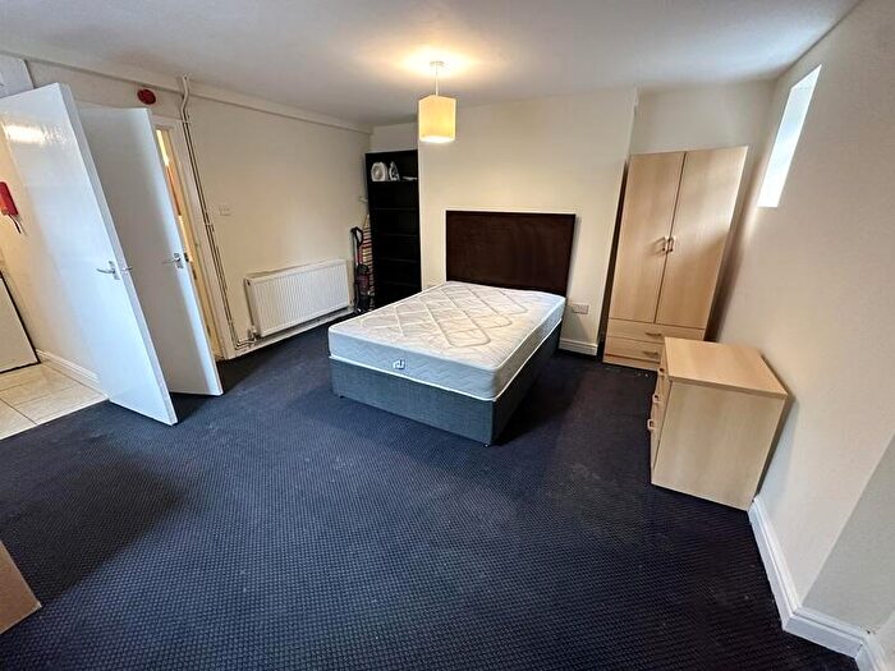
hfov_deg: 102.1
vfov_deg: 85.7
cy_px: 336
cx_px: 448
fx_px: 362
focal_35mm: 14
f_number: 2.2
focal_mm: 2.22
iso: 500
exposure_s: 1/50
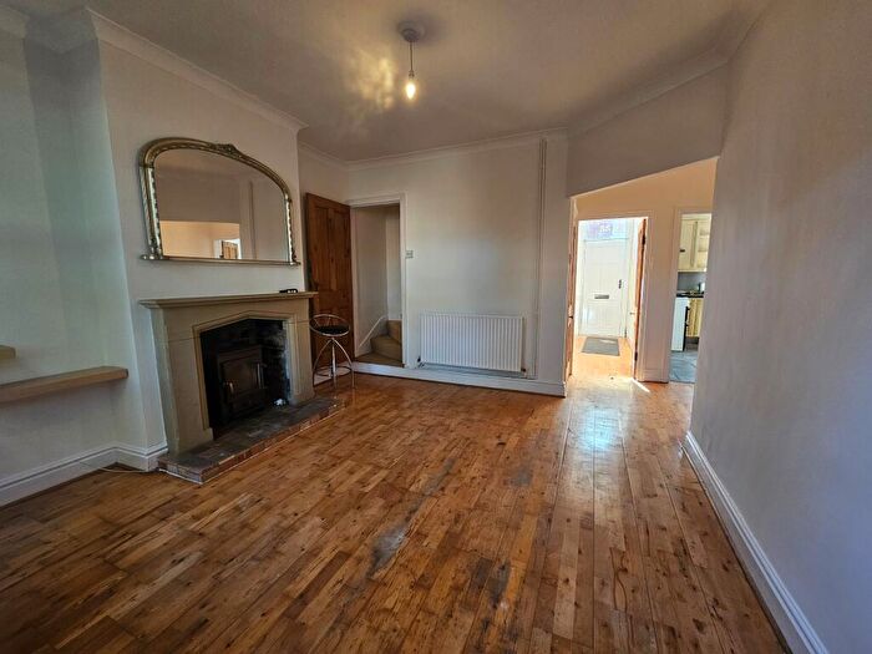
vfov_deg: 89.9
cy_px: 327
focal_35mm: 13
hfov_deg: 106.2
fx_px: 327
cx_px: 436
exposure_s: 1/50
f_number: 2.2
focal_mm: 2.2
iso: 80
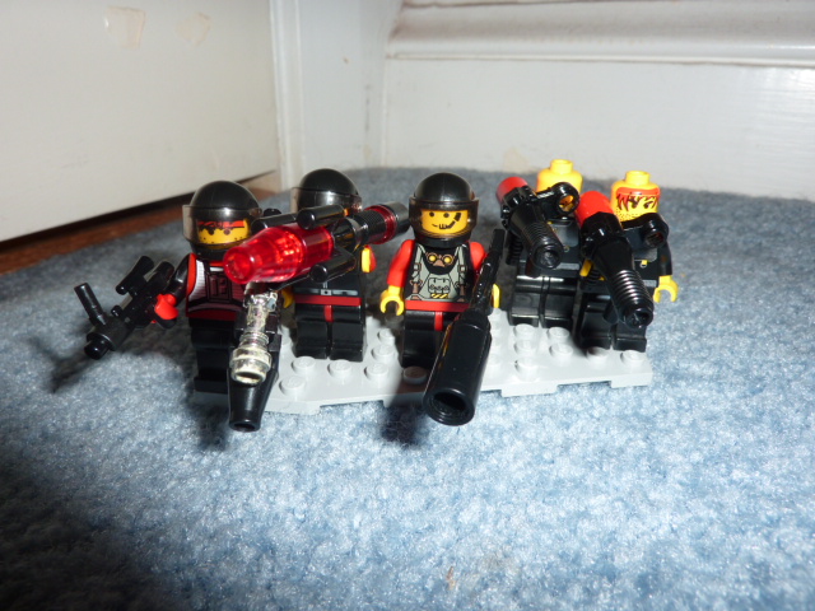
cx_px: 408
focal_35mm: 25
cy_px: 306
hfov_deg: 69.4
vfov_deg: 54.9
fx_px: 589
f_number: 4
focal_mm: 4.1
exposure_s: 1/30
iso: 100
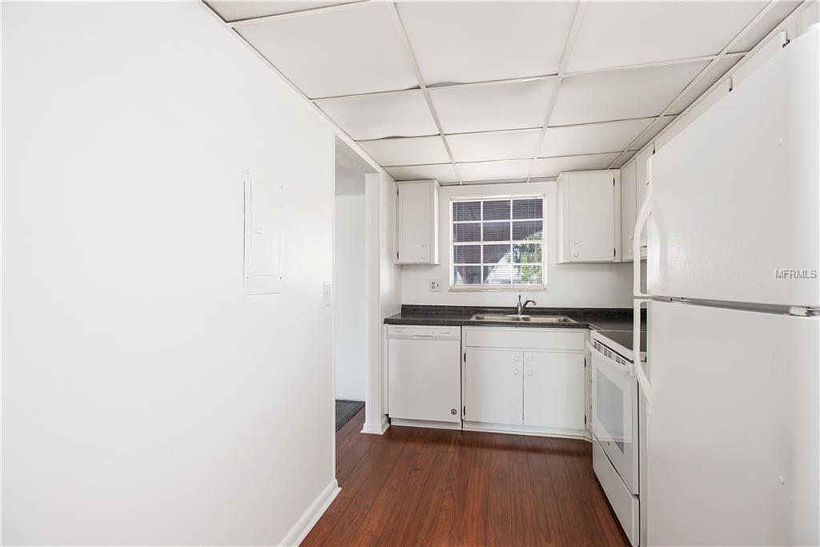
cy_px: 274
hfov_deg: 93.3
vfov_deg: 70.5
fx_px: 387
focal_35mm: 17
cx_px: 410
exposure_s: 1/5
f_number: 8
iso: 400
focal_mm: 17
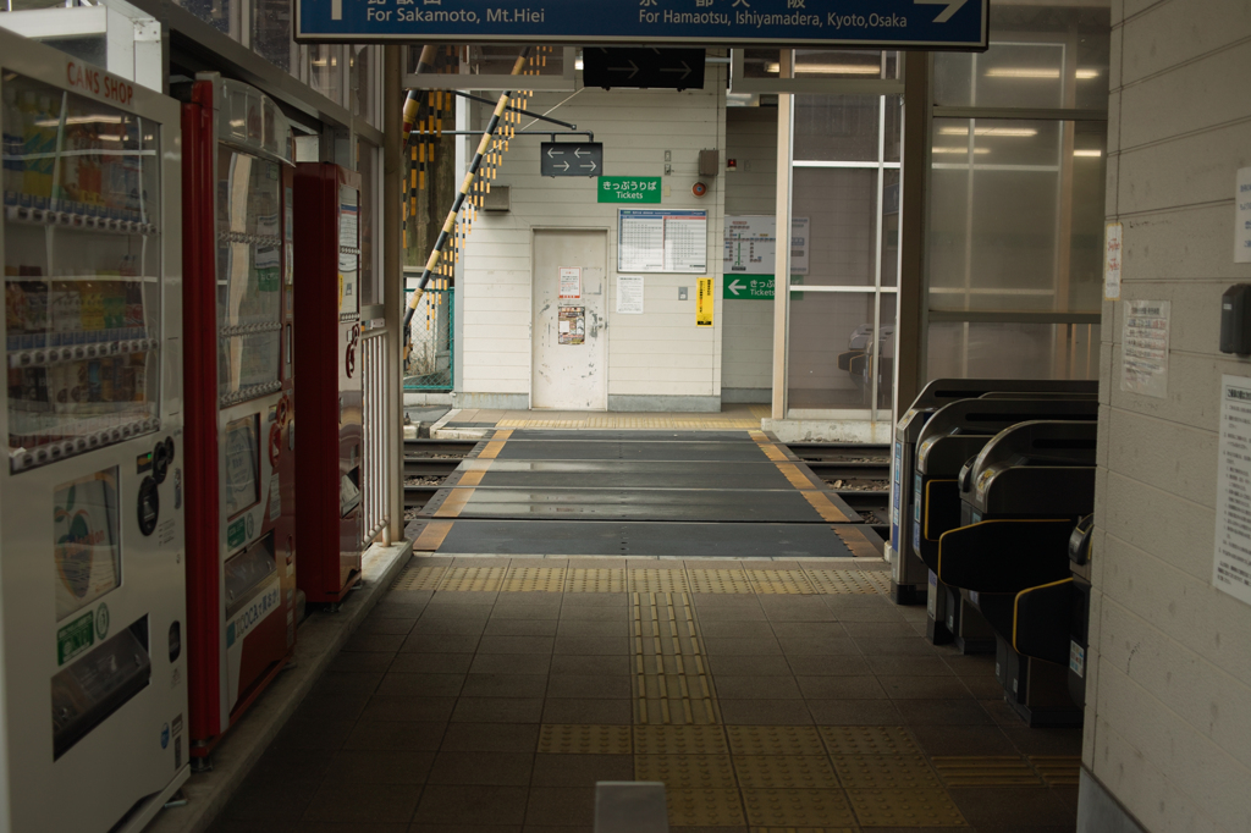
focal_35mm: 41
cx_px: 626
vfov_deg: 32.6
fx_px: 1424
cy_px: 416
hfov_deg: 47.4
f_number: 2.8
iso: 100
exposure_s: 1/160
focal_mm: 24.2
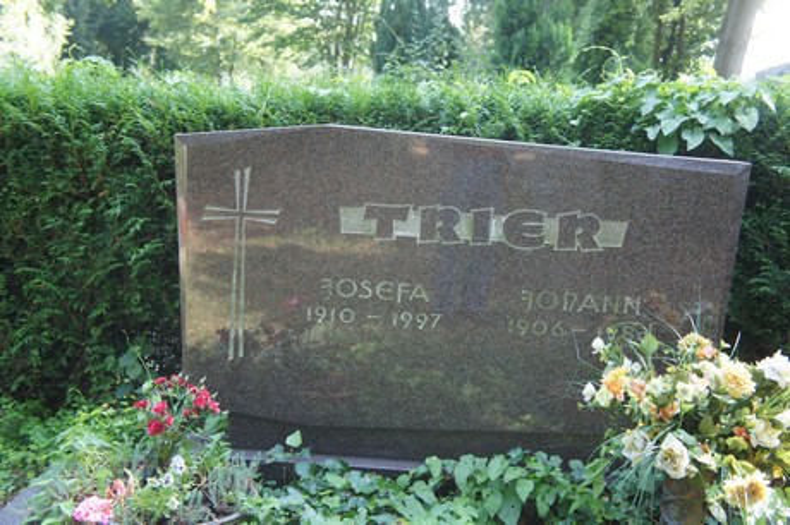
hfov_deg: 41.1
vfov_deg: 28.0
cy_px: 262
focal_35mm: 48
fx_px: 1053
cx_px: 395
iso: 800
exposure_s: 1/250
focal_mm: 32
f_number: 4.5
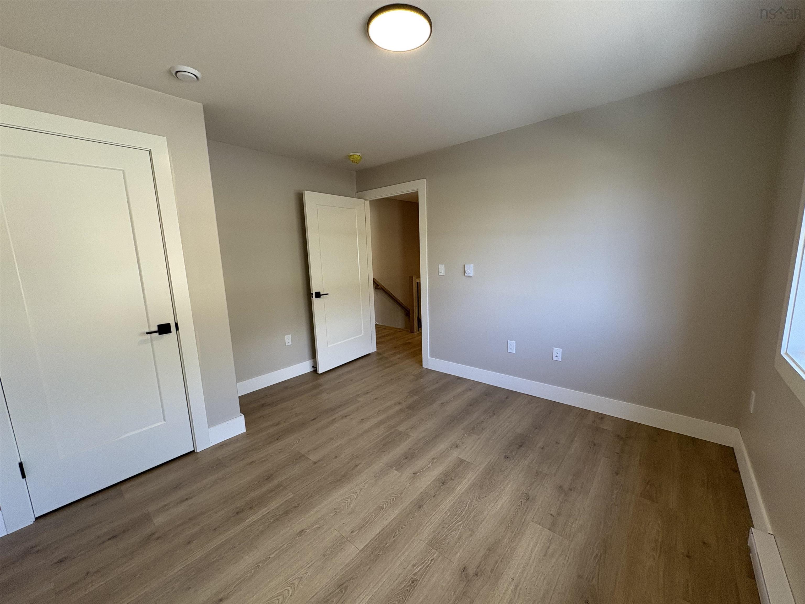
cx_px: 402
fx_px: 326
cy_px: 302
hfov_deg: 102.1
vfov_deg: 85.7
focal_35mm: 14
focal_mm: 2.22
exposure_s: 1/120
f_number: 2.2
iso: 125
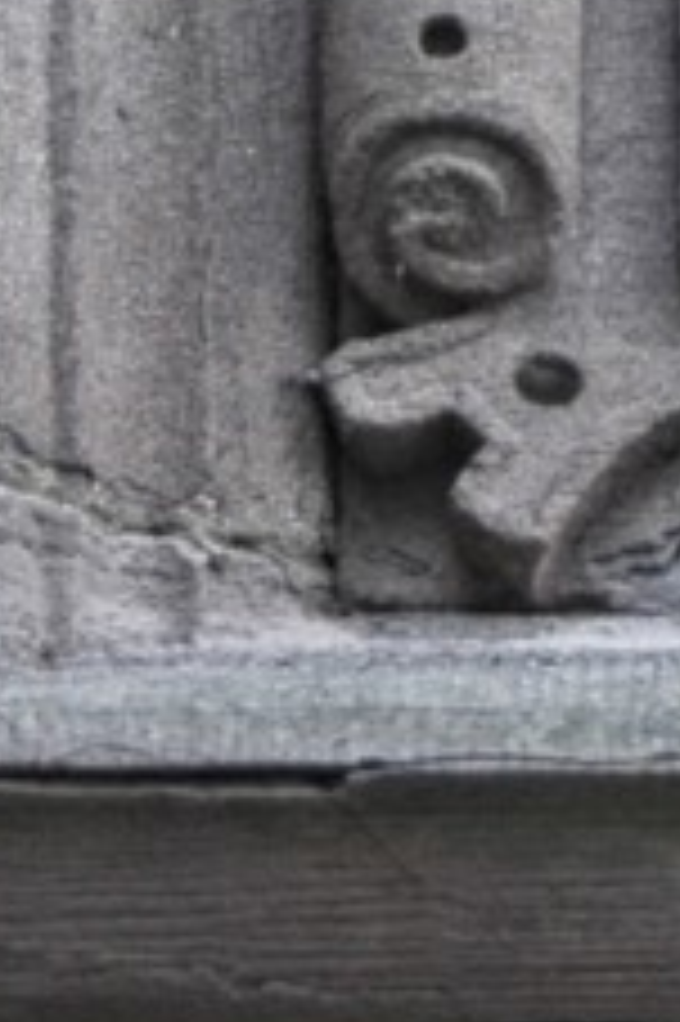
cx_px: 1792
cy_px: -1094
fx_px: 24941
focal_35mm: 879
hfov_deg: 1.6
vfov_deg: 2.3
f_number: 5.3
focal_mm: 82
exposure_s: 1/40
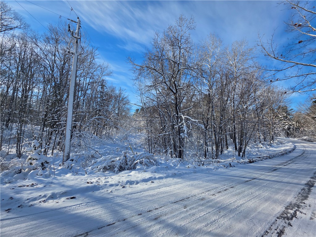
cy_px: 118
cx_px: 158
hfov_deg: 106.2
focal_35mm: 13
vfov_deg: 89.9
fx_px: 119
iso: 40
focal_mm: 2.2
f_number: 1.9
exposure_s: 1/1677
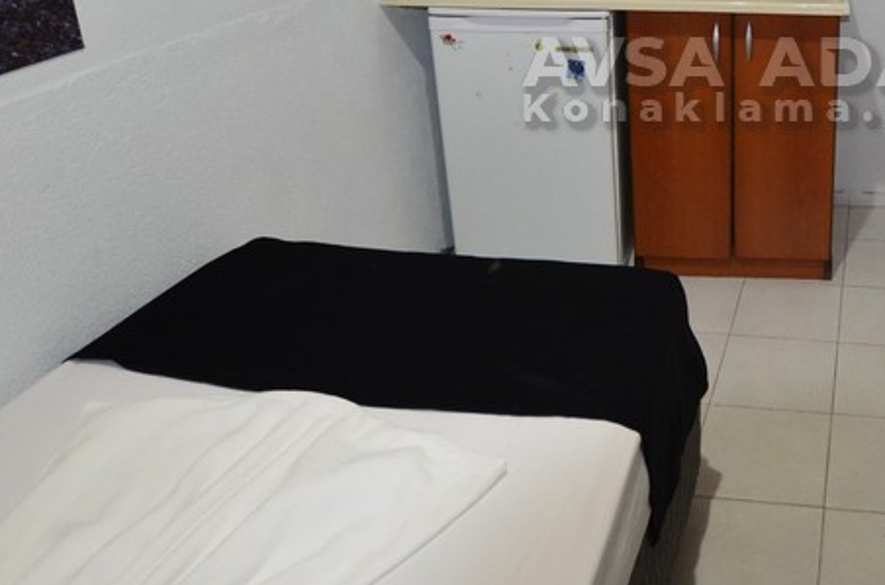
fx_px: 834
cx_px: 758
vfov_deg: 36.6
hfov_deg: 50.9
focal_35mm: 34
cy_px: 76
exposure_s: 1/125
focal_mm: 10
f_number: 3.5
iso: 2200
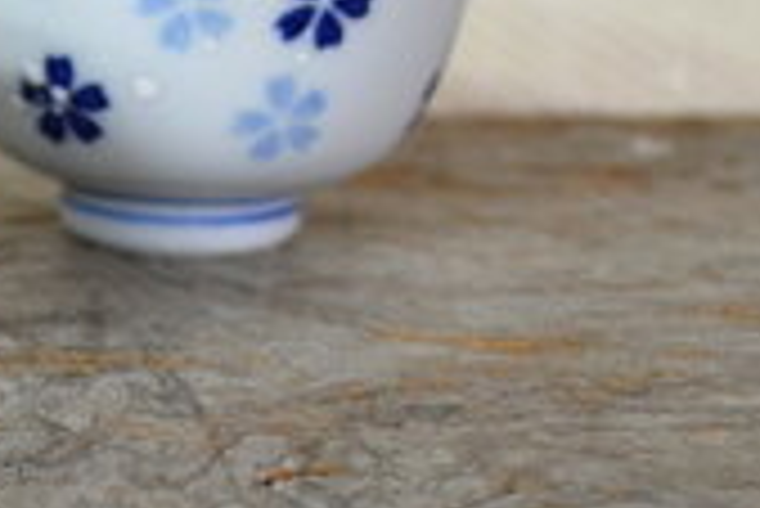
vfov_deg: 13.4
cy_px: 112
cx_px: -283
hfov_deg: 18.3
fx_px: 2155
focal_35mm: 102
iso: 800
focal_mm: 18
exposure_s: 1/20
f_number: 3.5
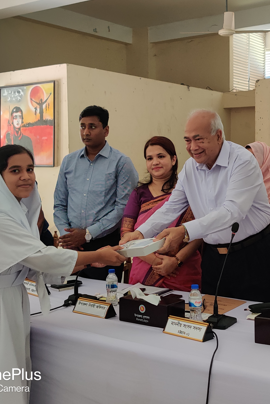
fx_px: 427
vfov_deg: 50.7
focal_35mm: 38
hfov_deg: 34.8
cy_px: 201
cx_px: 177
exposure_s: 1/100
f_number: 1.65
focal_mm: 4.75
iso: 400
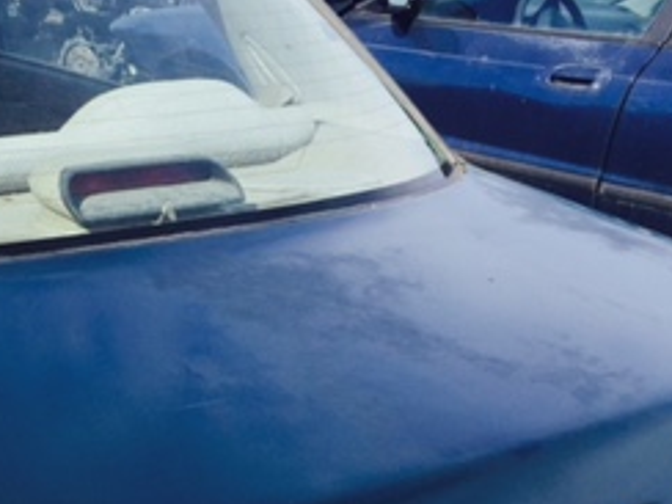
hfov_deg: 24.8
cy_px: 438
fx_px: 1475
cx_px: 47
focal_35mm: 76
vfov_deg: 19.1
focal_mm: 4.15
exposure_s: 1/1464
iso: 32
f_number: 2.2
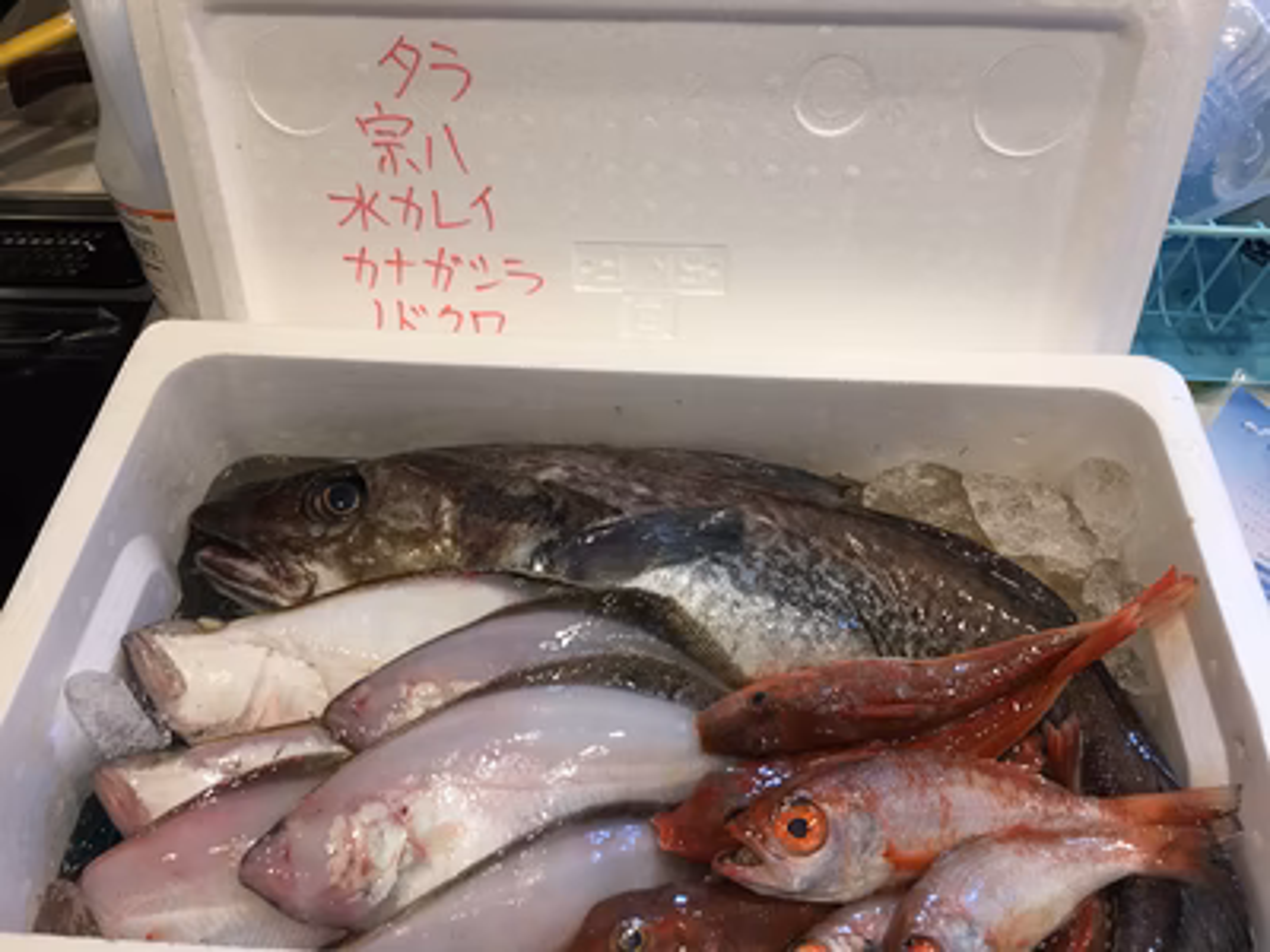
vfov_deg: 48.2
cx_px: 635
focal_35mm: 29
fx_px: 1064
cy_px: 476
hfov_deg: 61.7
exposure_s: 1/15
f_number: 2.2
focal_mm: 4.15
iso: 32
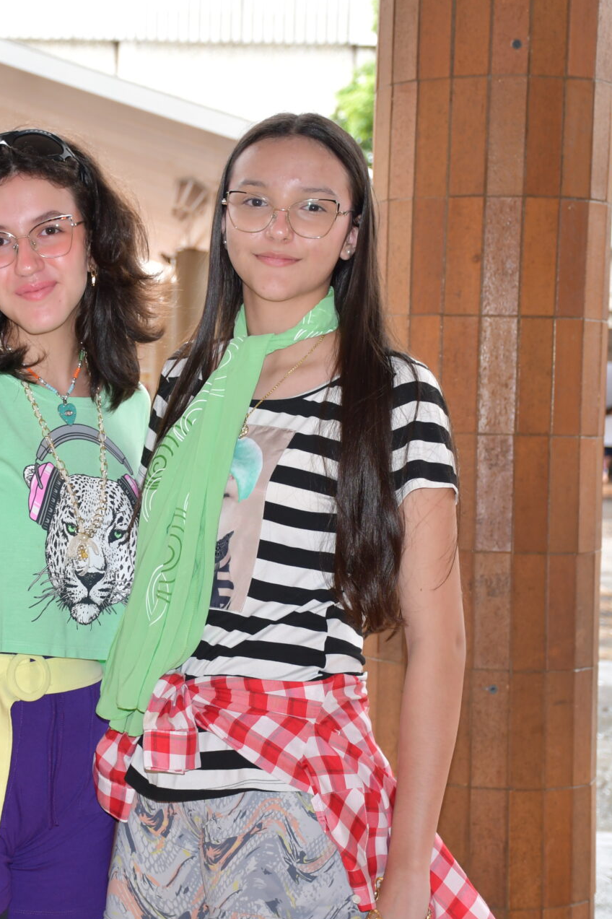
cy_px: 459
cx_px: 111
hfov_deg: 15.8
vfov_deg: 23.7
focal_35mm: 86
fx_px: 2194
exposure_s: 1/60
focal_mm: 38
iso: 500
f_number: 4.2
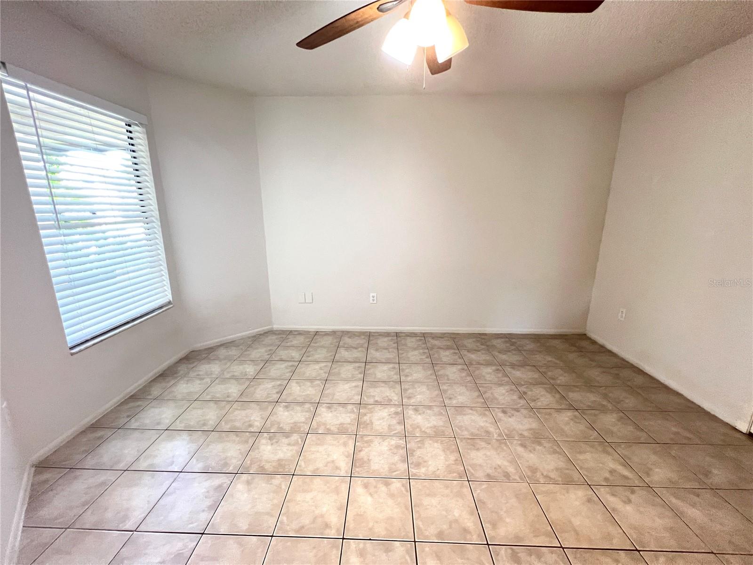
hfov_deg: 106.2
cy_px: 282
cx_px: 376
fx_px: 283
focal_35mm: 13
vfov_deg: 89.9
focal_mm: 1.57
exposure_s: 1/60
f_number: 1.8
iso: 400
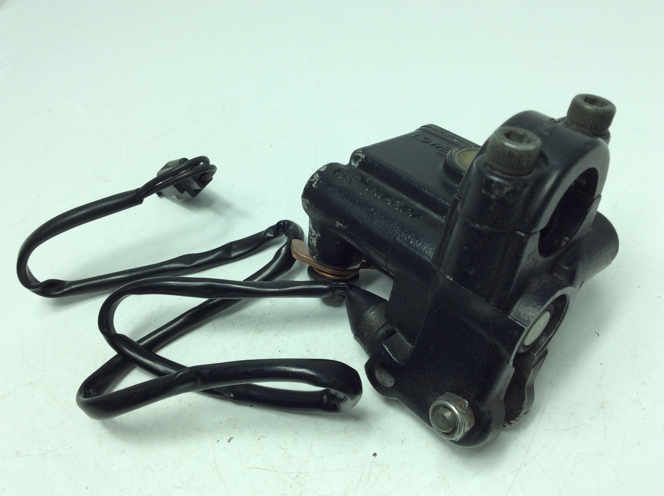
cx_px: 332
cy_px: 248
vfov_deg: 44.1
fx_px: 613
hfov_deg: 56.9
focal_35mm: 32
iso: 32
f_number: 2.4
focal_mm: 3.3
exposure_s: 1/357
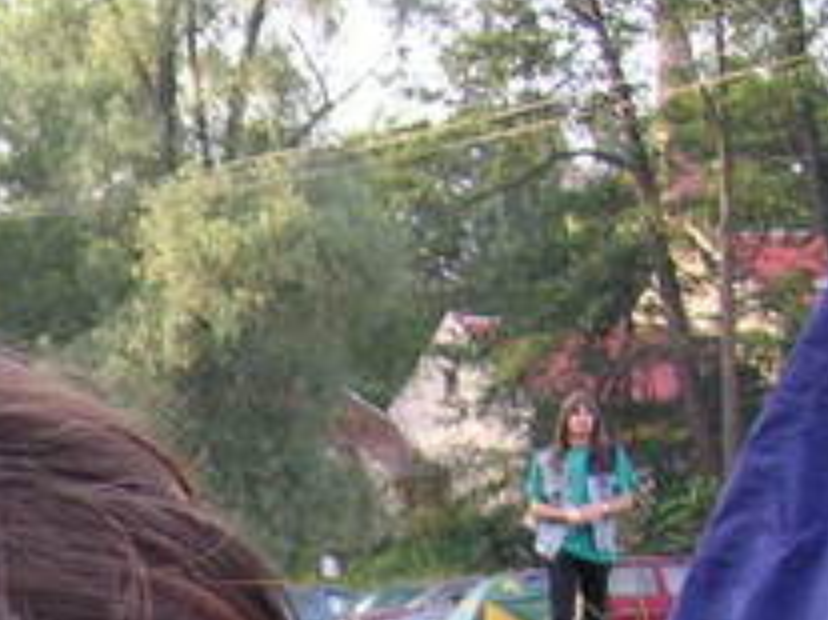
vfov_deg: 10.0
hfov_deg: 12.8
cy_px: 968
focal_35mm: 143
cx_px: -548
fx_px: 3419
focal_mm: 6.1
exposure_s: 1/125
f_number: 2.8
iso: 50
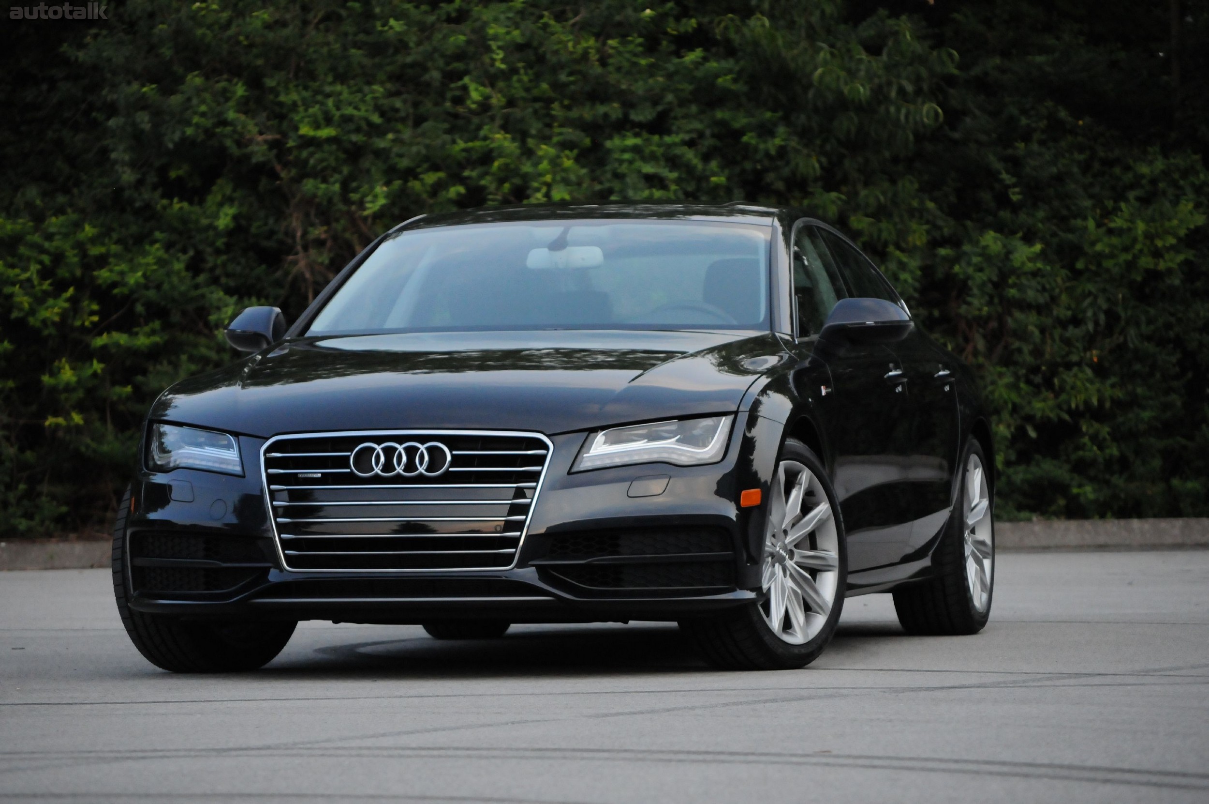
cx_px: 604
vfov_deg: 7.9
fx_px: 5837
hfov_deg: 11.8
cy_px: 402
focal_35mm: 174
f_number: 5.6
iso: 2000
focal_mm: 116
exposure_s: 1/200
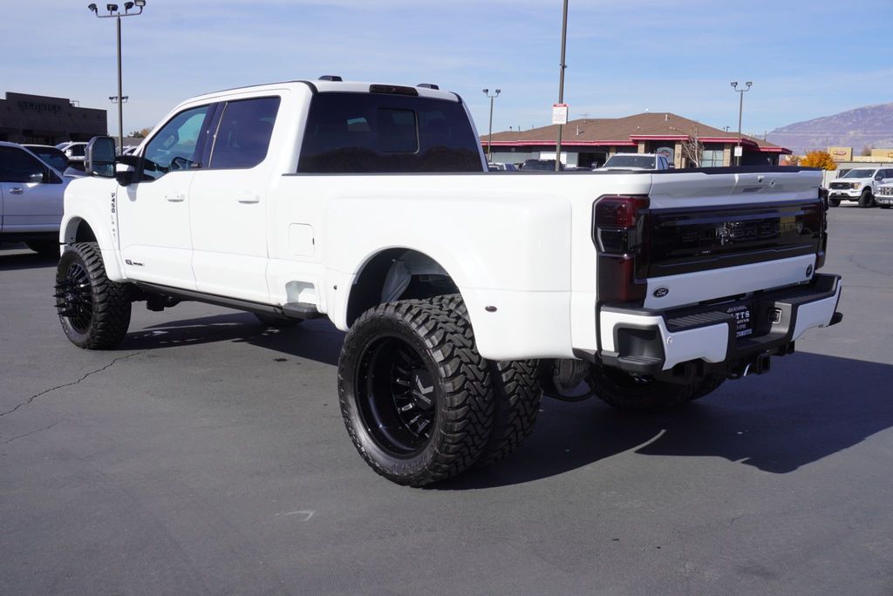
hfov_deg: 53.1
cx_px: 446
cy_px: 298
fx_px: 893
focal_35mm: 36
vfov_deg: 36.9
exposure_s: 1/200
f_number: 11
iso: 100
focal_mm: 24
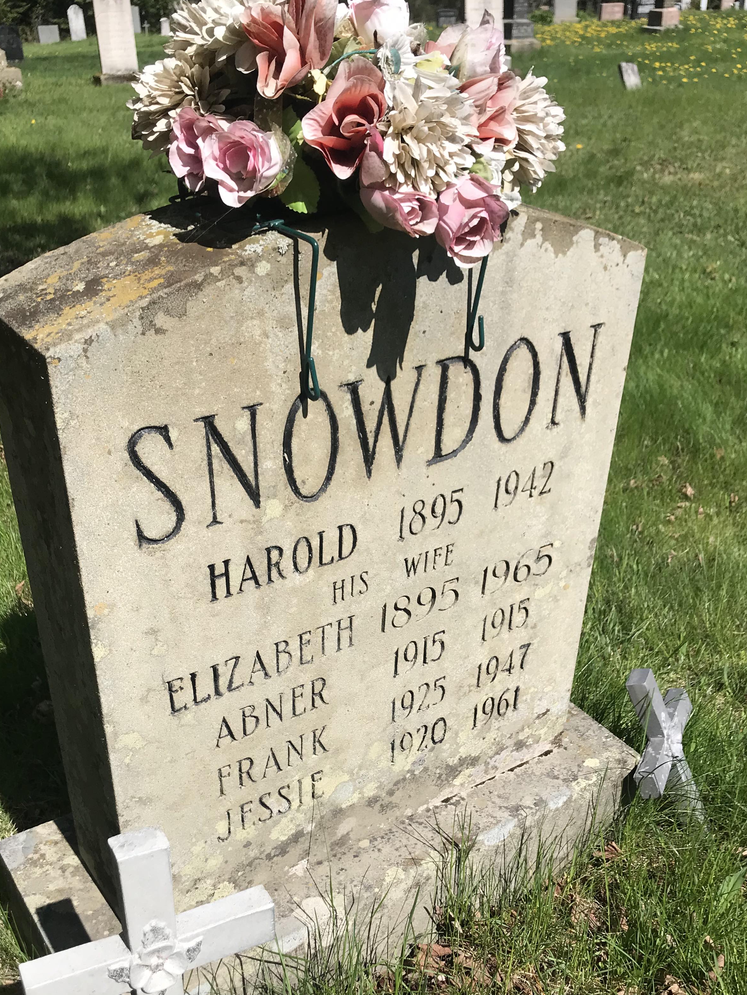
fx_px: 1036
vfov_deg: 50.8
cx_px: 365
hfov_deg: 39.7
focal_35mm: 36
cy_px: 628
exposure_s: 1/2591
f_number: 1.8
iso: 20
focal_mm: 3.99
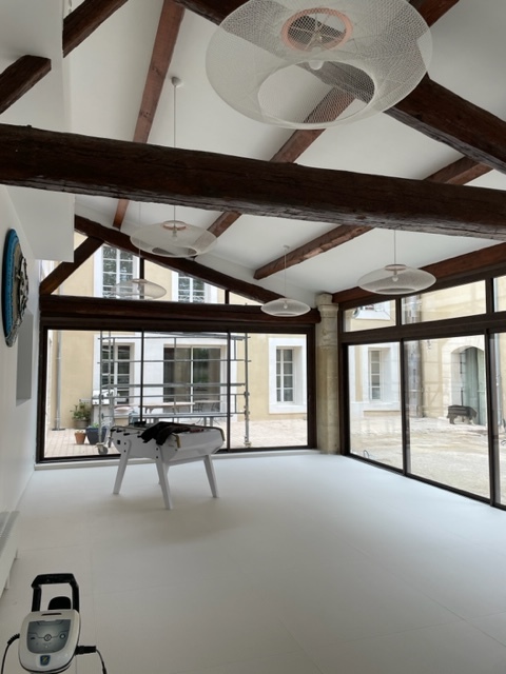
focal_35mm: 26
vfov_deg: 67.3
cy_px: 337
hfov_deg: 53.1
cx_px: 253
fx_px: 507
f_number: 1.6
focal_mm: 4.2
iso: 32
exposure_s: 1/515
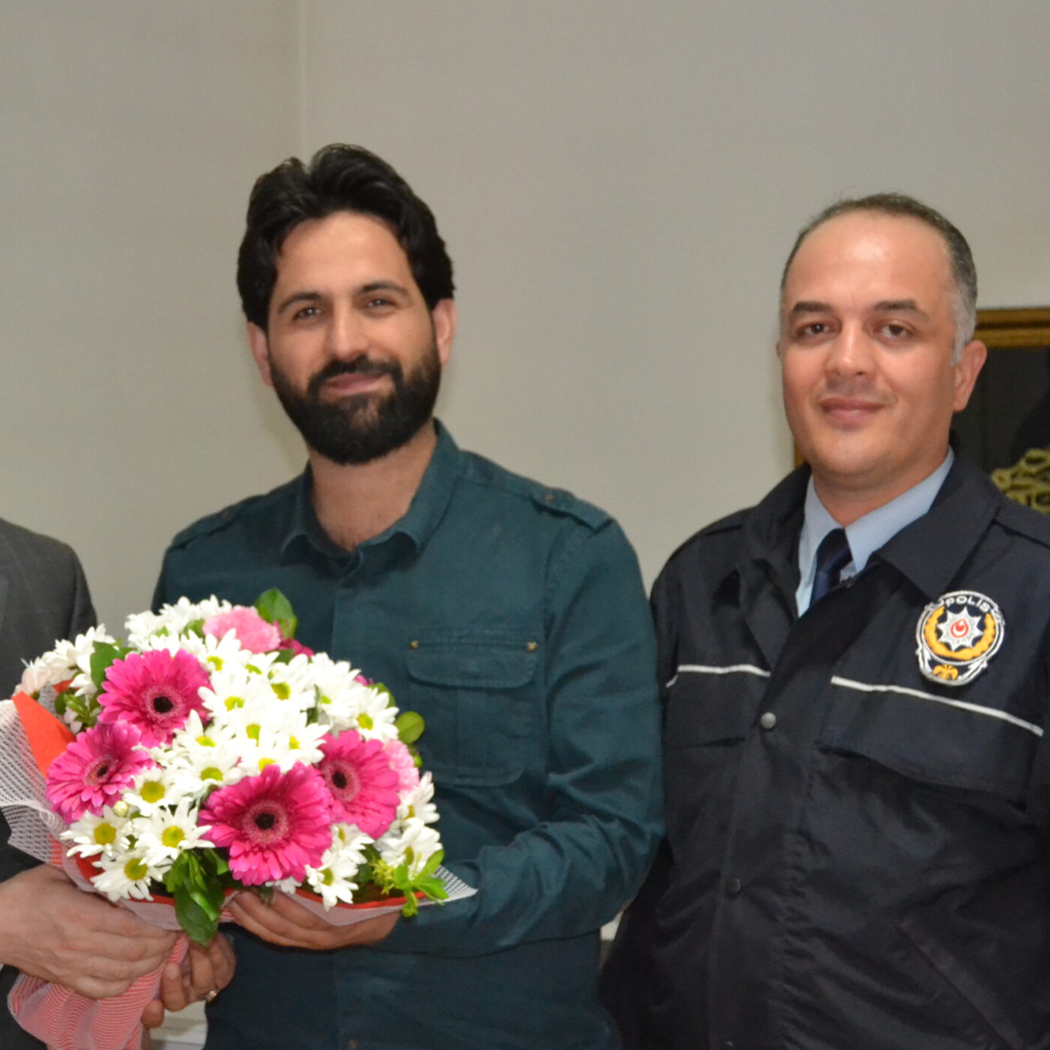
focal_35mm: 65
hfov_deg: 26.4
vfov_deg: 26.5
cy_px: 560
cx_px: 372
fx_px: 2231
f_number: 4
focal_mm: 28
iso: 3200
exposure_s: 1/60
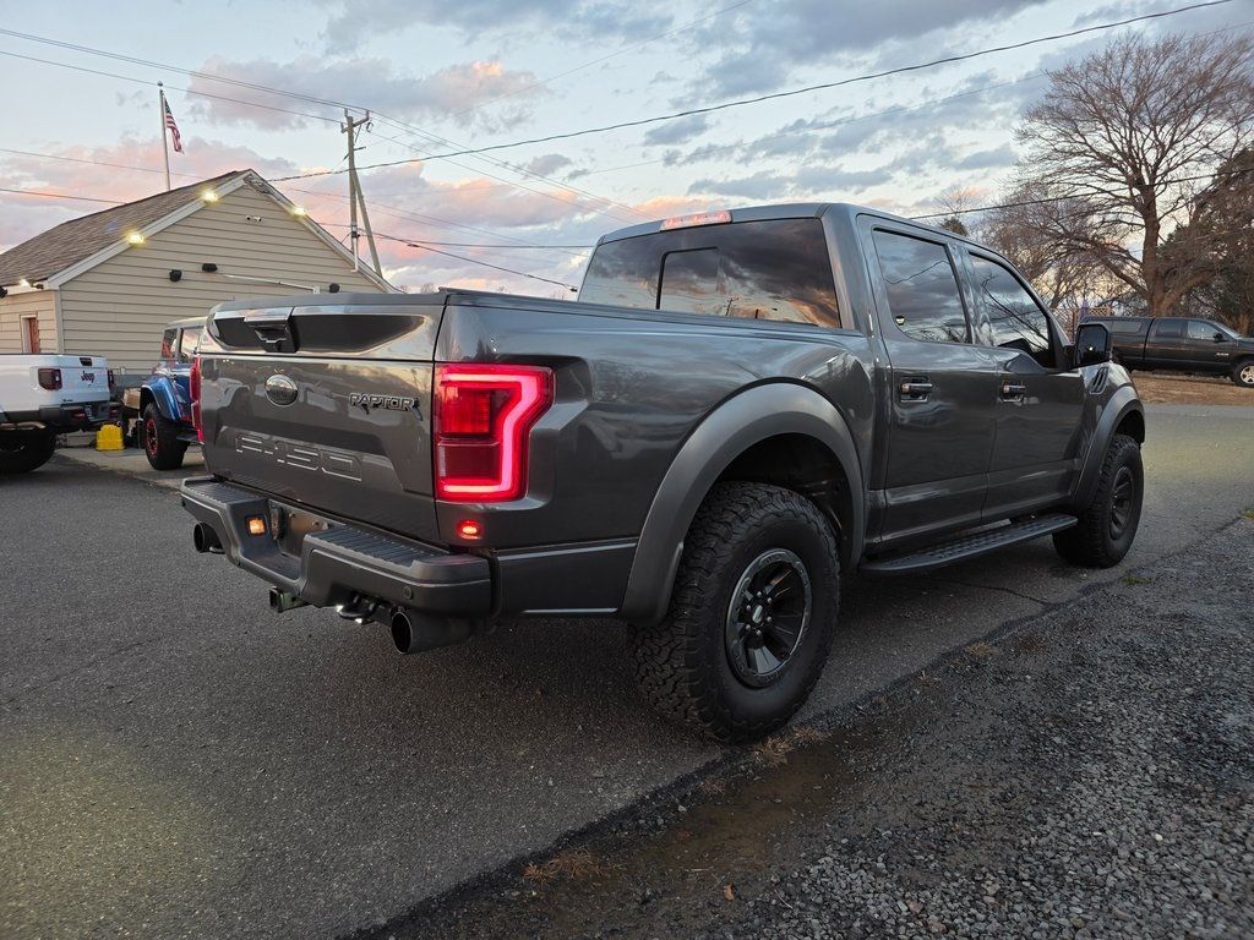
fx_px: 833
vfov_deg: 58.9
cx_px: 627
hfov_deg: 73.9
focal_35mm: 23
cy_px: 470
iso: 64
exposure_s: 1/120
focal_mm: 6.3
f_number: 1.7
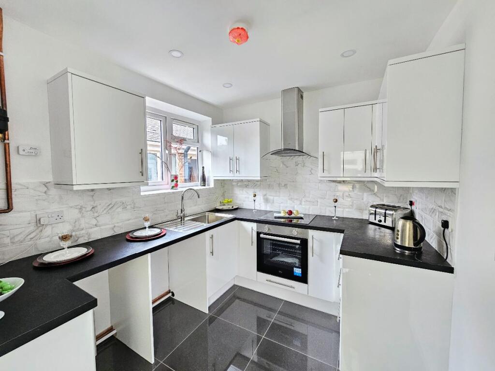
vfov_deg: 89.9
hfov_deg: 106.2
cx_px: 248
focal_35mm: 13
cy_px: 186
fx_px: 186
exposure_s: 1/50
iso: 200
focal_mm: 2.2
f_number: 2.2
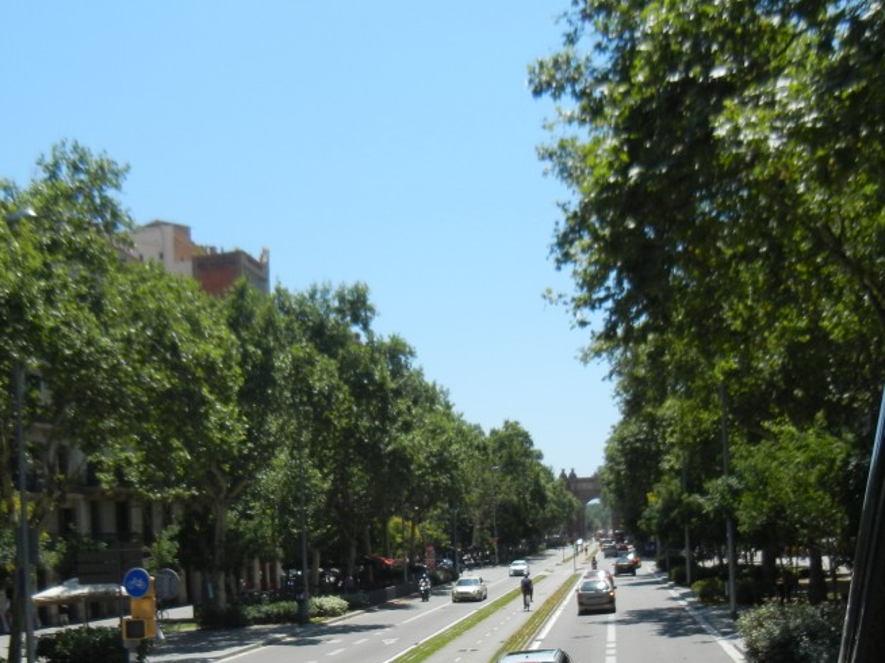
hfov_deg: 40.4
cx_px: 392
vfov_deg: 30.3
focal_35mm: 47
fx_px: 1201
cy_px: 506
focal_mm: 5.4
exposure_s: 1/394
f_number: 7
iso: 160
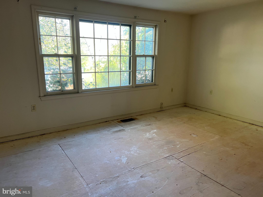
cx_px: 132
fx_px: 198
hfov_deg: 67.3
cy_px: 98
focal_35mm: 26
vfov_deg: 53.1
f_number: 1.5
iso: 125
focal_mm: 5.7
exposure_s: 1/99
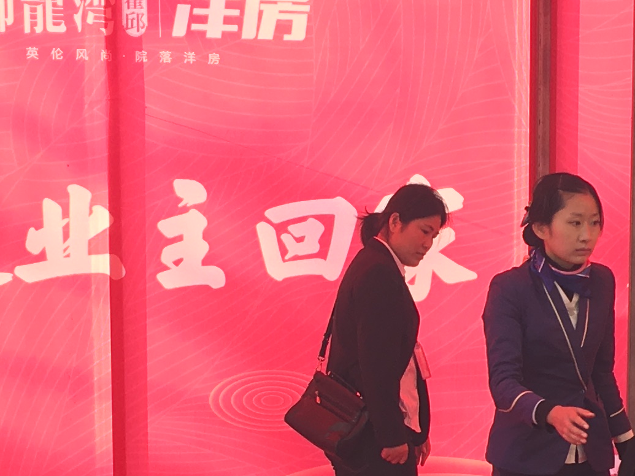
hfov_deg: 17.2
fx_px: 2073
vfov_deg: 12.9
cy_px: 524
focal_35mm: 113
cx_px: 539
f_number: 2.2
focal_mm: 4.15
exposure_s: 1/100
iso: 25
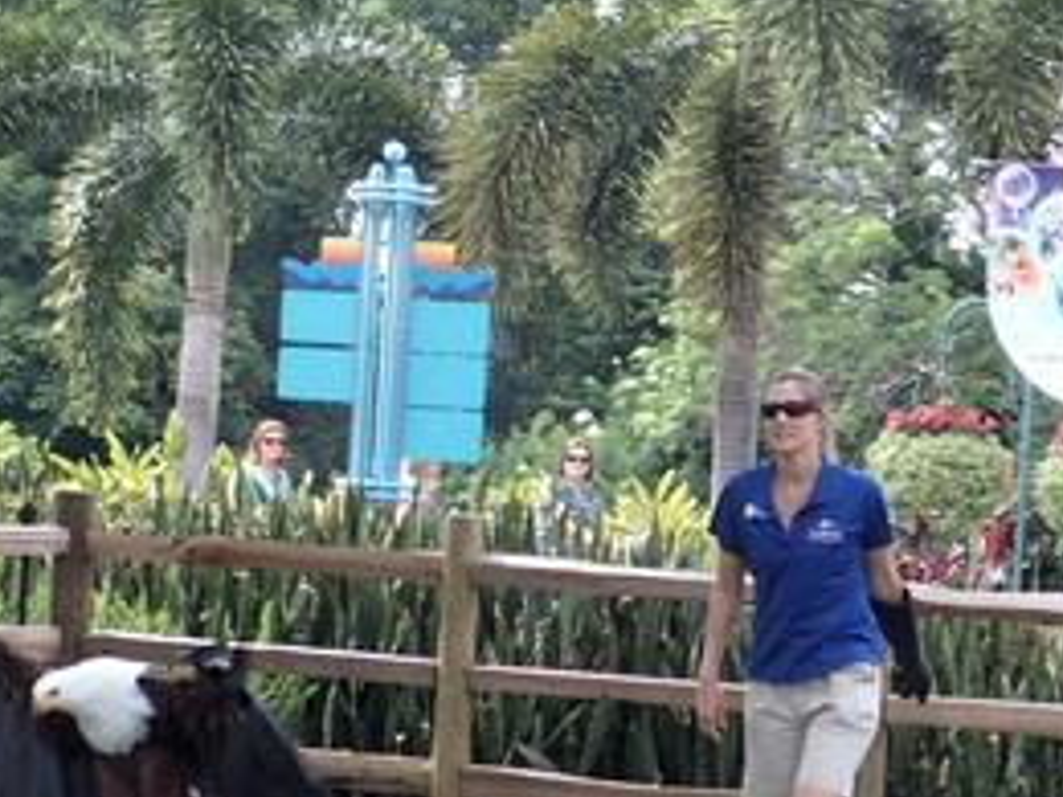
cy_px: 343
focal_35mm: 173
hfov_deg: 11.4
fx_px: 5313
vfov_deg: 8.6
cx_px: 237
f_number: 4.9
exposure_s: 1/160
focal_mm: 18
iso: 200
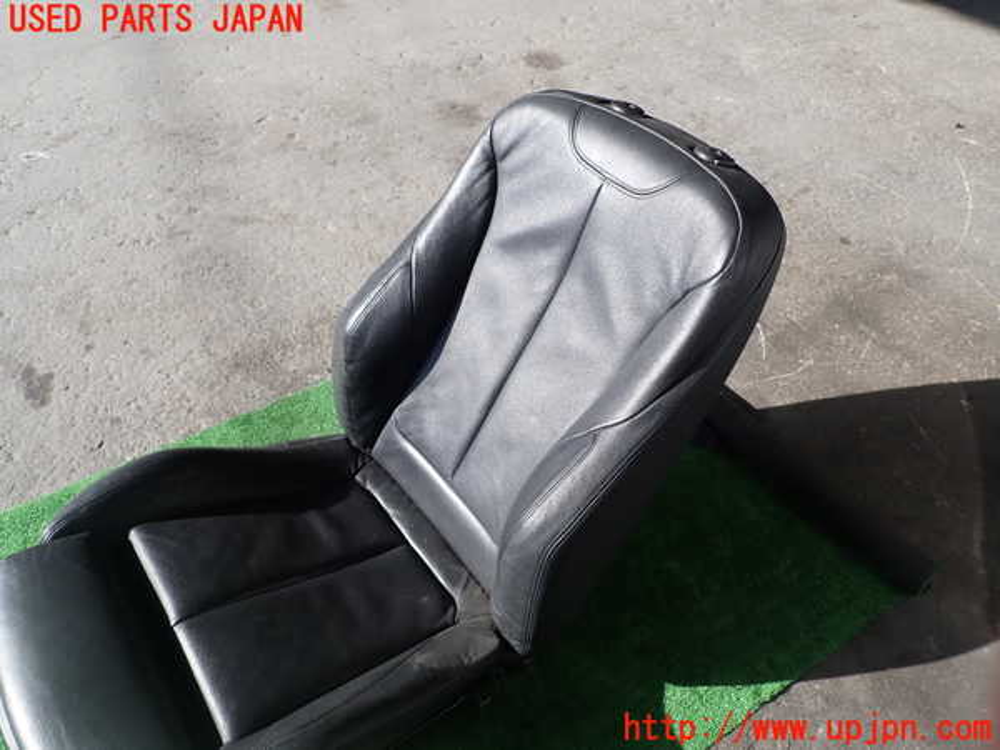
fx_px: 722
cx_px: 500
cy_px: 375
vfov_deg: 54.9
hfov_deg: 69.4
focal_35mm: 25
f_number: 2.8
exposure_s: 1/640
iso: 100
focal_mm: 4.5
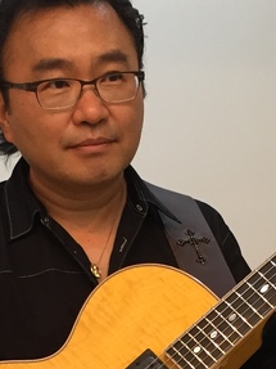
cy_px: 357
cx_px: 141
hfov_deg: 15.2
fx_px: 1032
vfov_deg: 19.7
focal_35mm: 97
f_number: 2.2
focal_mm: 4.15
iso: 50
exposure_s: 1/30
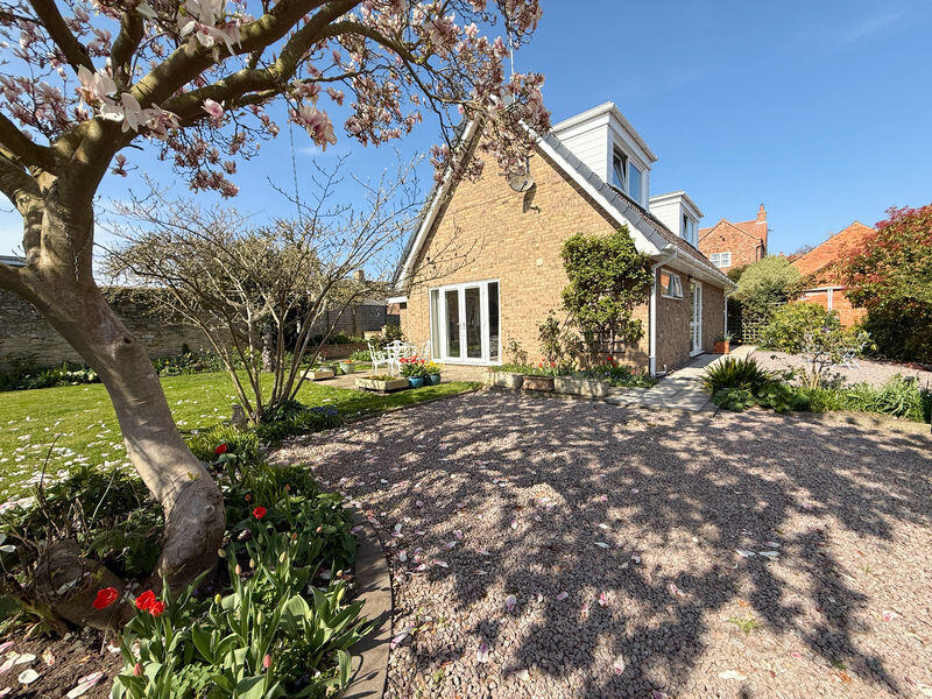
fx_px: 377
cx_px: 466
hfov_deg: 102.1
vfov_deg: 85.7
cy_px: 350
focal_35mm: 14
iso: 50
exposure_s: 1/1613
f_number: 2.2
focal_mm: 2.22
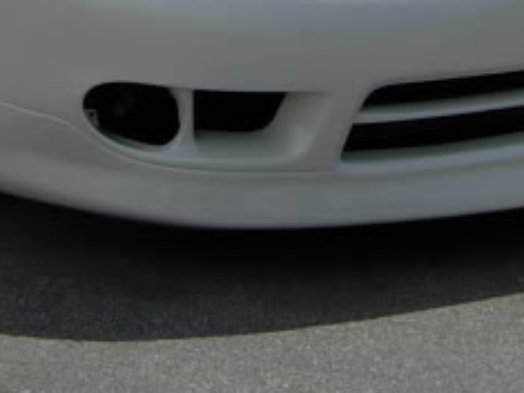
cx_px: 441
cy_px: -330
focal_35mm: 209
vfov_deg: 6.9
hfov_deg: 9.4
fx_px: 3162
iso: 50
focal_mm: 10.1
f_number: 6.9
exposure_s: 1/512
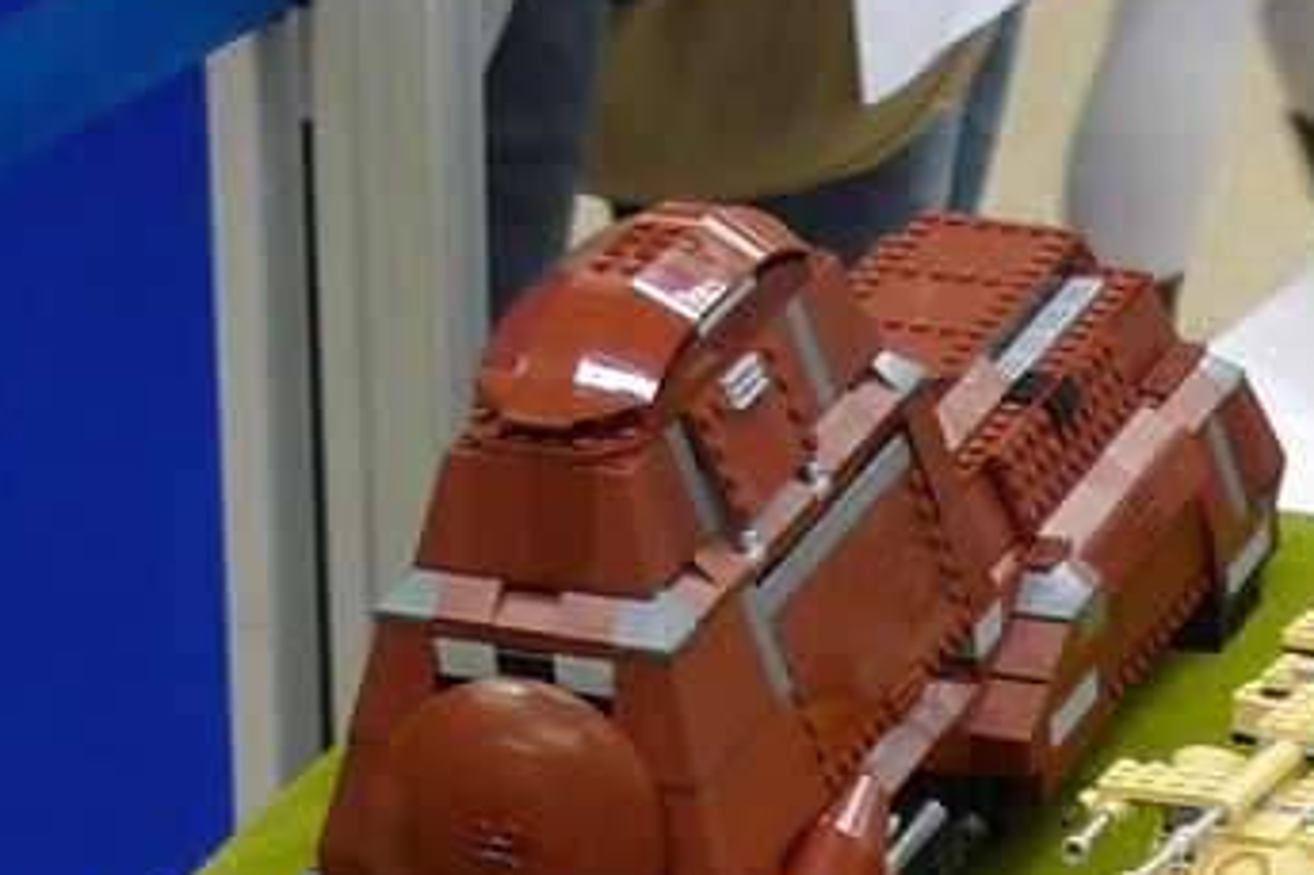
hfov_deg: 10.6
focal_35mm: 194
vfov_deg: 6.8
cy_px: 1979
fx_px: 7077
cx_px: 1037
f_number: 2.5
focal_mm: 9.3
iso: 200
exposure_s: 1/20
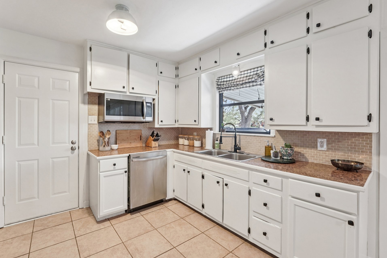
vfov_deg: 77.3
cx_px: 184
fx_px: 161
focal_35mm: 15
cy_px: 126
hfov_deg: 100.3
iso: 400
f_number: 8
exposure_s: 1/8
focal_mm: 14
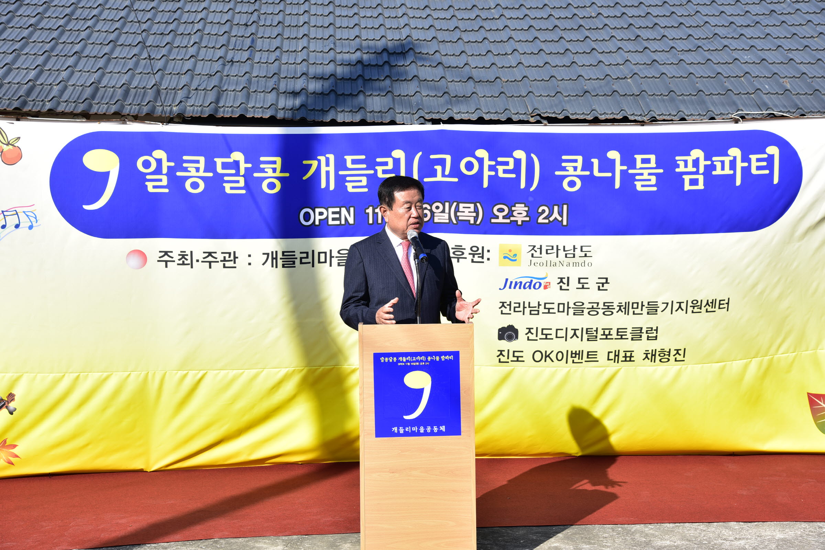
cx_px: 412
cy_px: 275
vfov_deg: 26.0
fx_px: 1192
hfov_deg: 38.2
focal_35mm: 52
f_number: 7.1
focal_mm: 52
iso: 100
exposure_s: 1/200
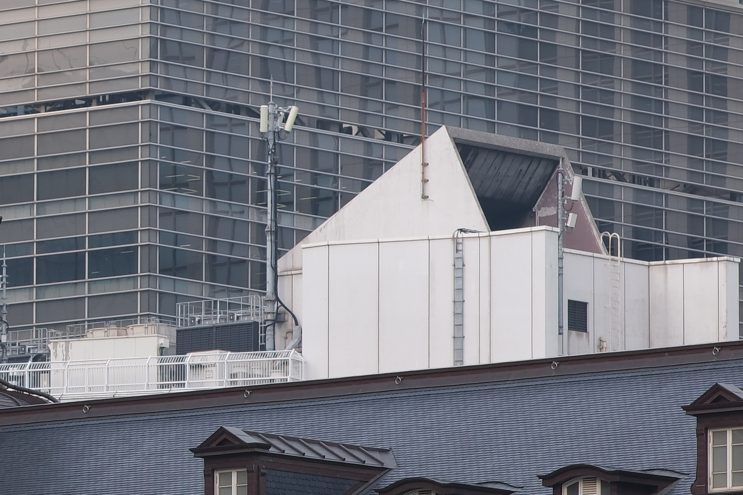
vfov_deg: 3.1
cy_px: -9
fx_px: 9121
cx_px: -488
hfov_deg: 4.6
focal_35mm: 442
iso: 125
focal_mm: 75
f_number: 5.6
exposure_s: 1/50
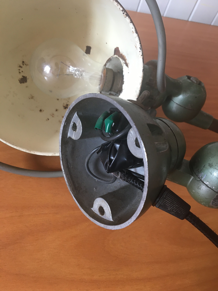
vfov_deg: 61.7
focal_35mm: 29
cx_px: 109
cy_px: 146
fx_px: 244
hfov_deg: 48.2
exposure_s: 1/33
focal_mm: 4.15
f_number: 2.2
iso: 50
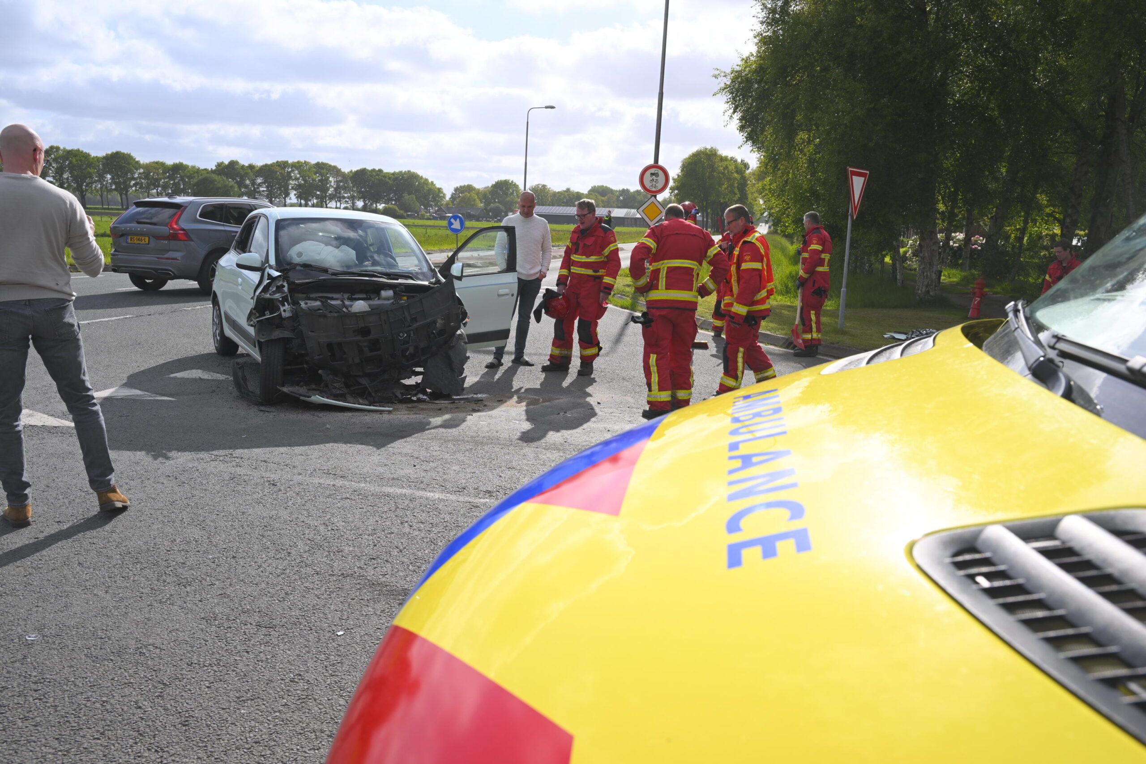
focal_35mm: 29
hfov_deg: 63.7
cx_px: 573
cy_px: 382
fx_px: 923
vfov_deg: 45.0
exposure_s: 1/400
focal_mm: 29
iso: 80
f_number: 7.1
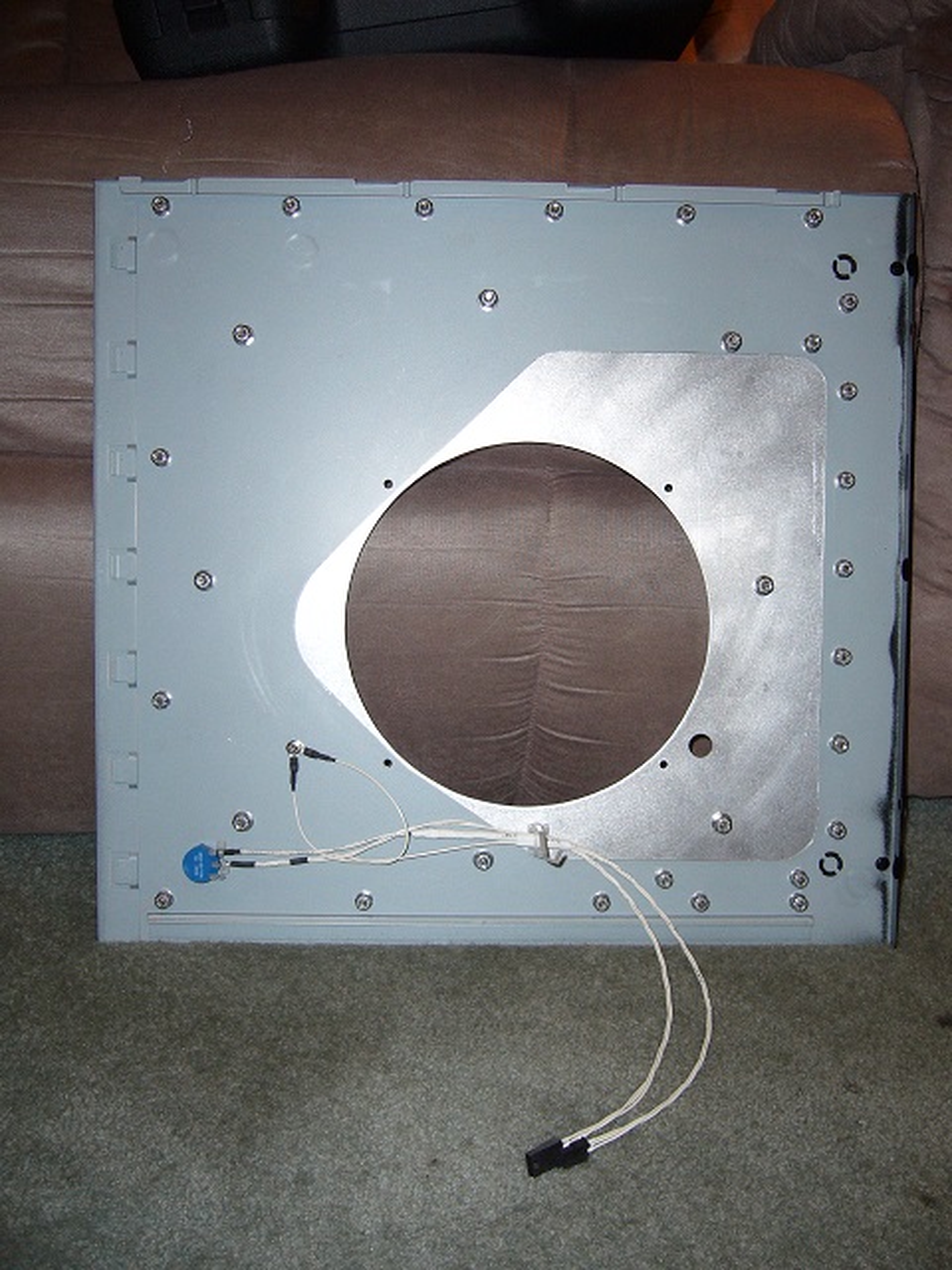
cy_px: 635
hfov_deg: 40.7
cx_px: 476
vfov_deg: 52.6
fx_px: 1283
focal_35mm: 35
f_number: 2.8
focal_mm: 5.8
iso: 100
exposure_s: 1/30
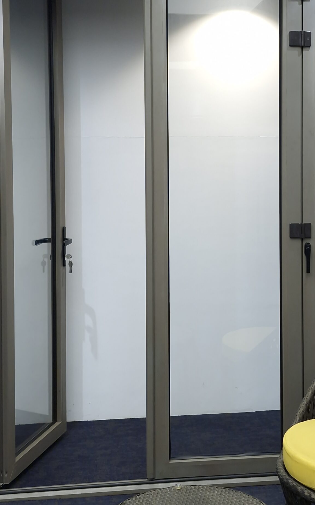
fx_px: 467
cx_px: 210
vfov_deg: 55.7
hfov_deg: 36.9
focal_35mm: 34
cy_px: 175
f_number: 1.8
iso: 64
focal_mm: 5.54
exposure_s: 1/60
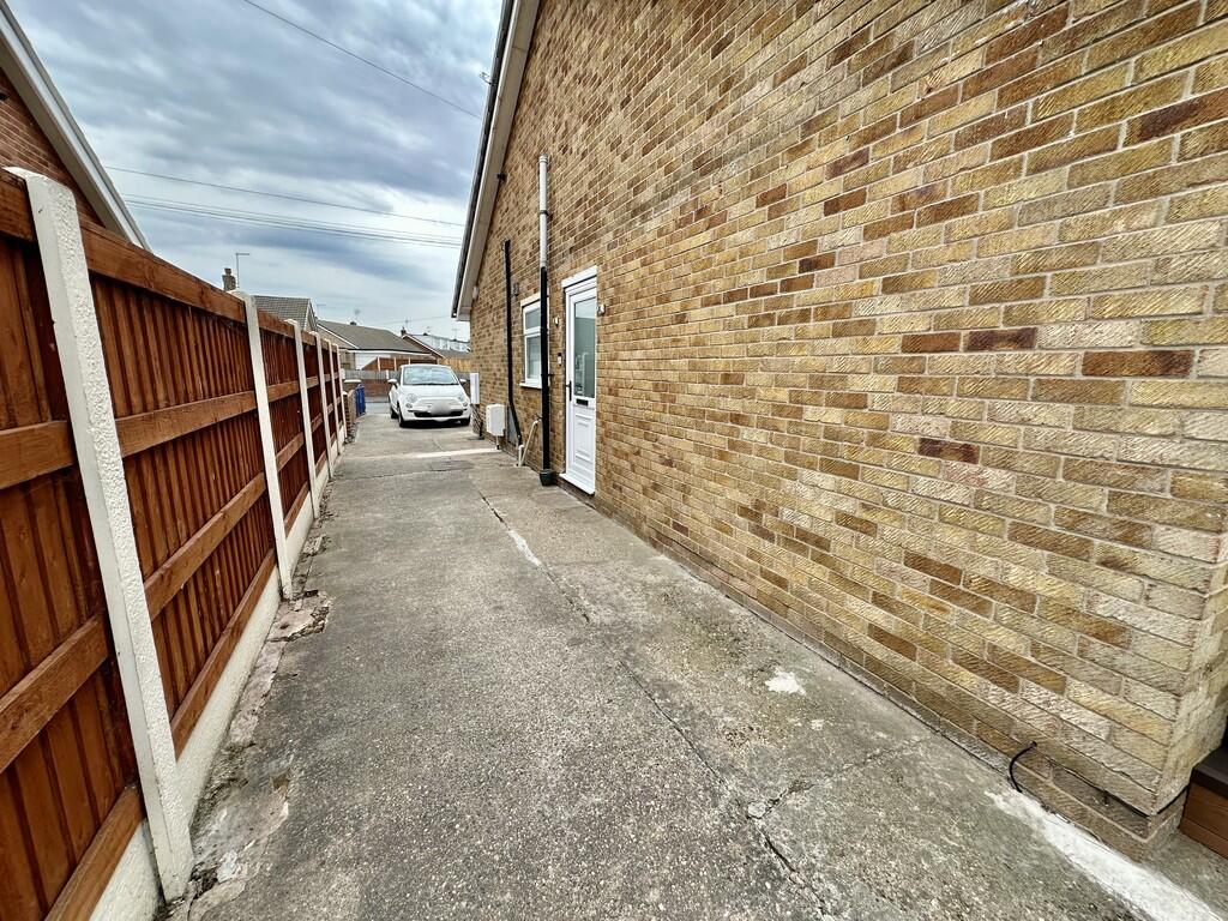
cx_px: 614
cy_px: 460
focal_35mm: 14
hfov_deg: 102.1
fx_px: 497
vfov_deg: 85.7
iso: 40
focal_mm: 2.22
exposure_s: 1/363
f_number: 2.2
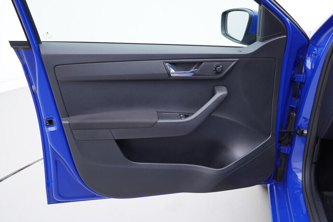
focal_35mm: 36
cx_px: 166
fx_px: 333
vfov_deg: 36.9
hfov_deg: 53.1
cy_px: 111
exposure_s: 1/40
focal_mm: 24
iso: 125
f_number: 2.8
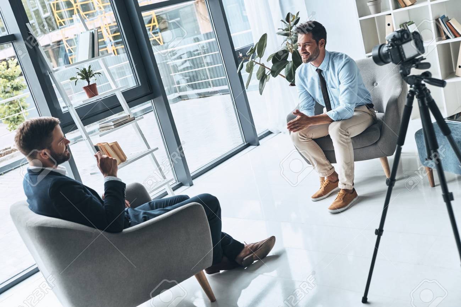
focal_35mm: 40
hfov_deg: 48.5
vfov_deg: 33.4
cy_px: 154
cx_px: 230
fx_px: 512
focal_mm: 40
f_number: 3.5
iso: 400
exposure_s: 1/125
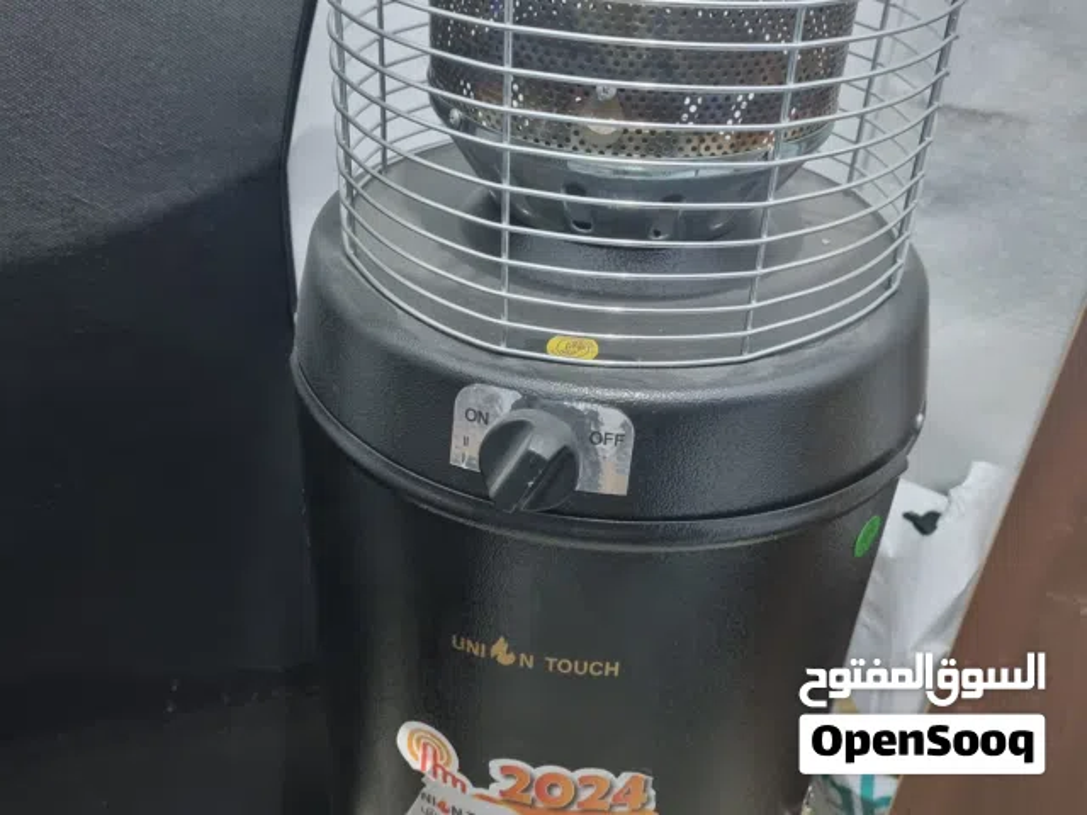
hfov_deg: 67.3
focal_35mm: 26
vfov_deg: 53.1
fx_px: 816
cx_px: 544
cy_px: 408
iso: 500
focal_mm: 5.4
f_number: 1.8
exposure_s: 1/50
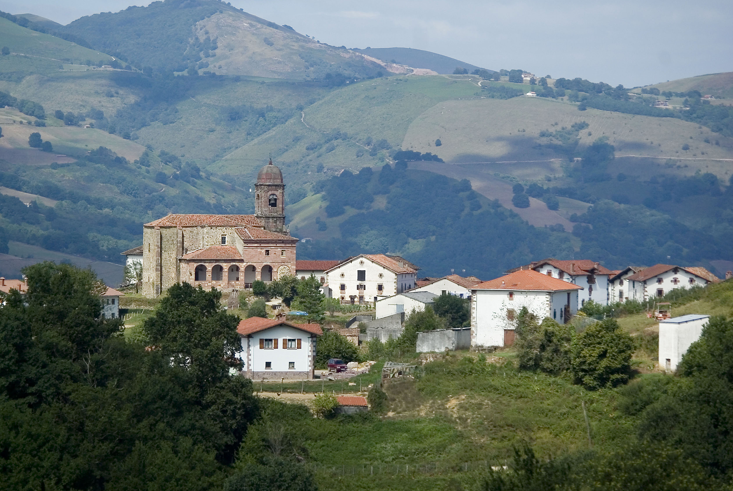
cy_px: 238
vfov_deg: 6.9
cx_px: 328
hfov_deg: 10.3
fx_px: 4068
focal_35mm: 200
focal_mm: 115
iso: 200
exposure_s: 1/2000
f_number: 4.5
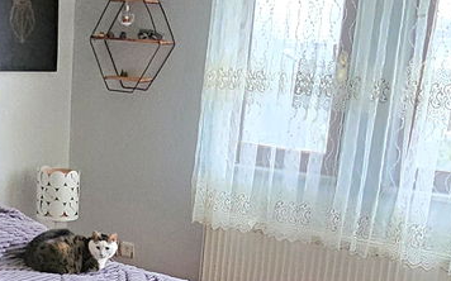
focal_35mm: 62
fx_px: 762
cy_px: 282
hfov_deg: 32.0
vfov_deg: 20.3
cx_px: 82
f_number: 2.2
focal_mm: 2.2
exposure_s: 1/25.1
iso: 640
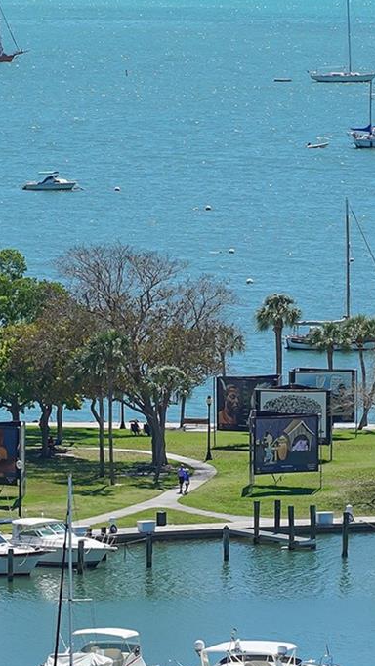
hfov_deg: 3.0
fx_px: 7074
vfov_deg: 5.4
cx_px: 105
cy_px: 419
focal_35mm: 400
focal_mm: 163
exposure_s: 1/200
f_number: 11
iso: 100
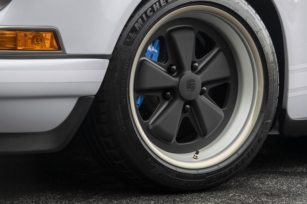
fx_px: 1662
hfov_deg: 10.5
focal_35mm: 195
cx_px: 190
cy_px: 84
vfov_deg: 7.0
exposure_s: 1/13
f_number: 5
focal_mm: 145
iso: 64
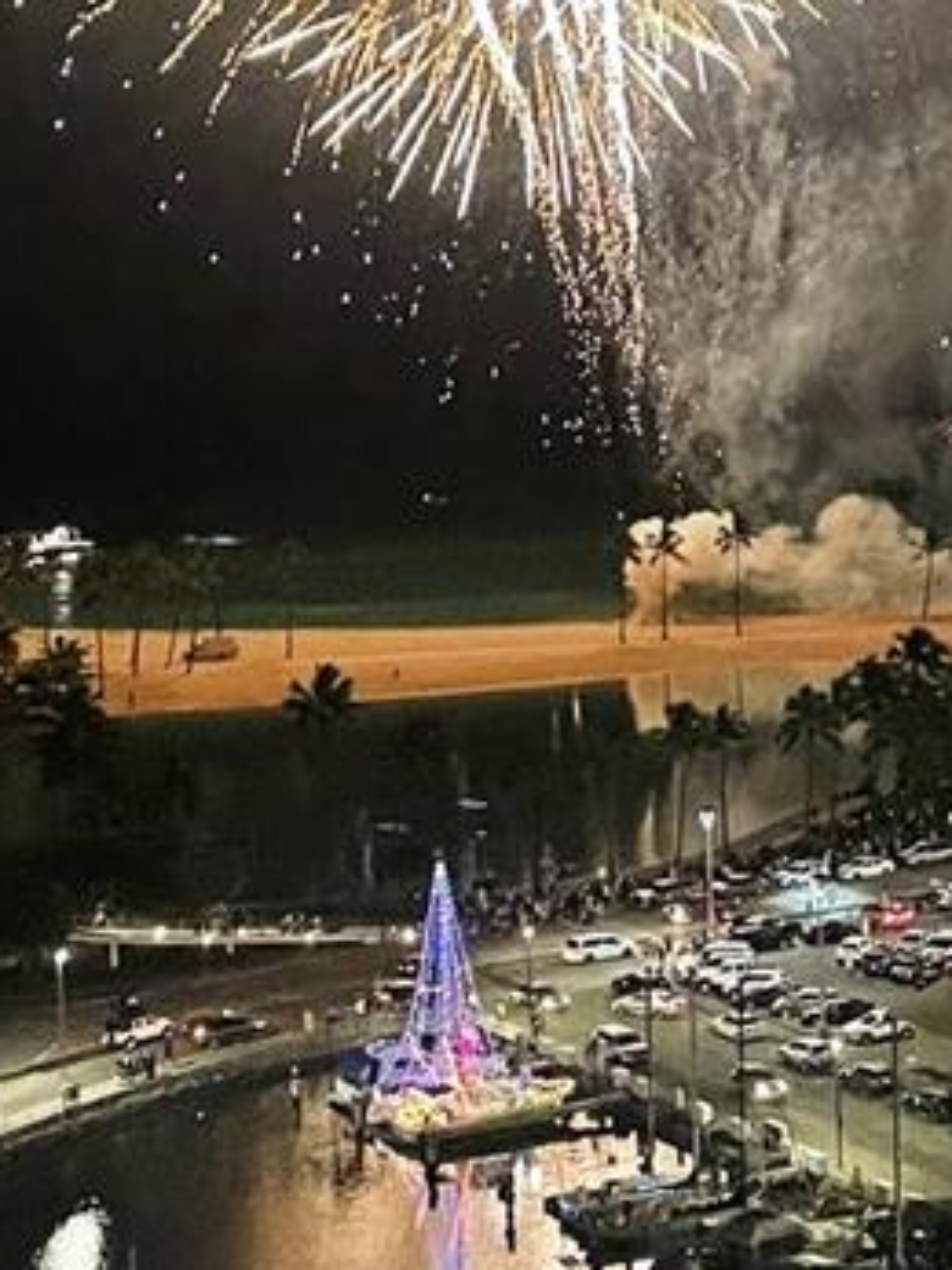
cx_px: 641
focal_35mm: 90
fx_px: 3302
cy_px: 615
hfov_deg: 16.4
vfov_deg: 21.8
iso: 800
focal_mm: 4.2
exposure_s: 1/30
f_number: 1.6
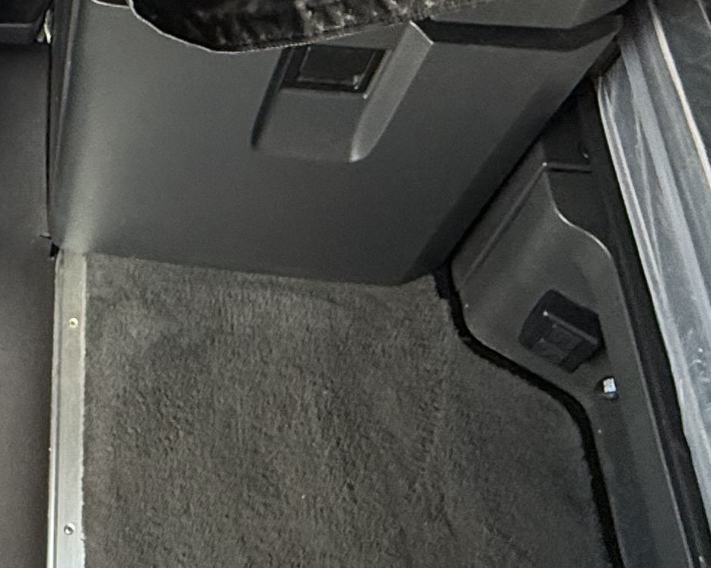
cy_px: -132
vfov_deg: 23.4
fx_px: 1241
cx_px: 16
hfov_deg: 30.0
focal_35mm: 59
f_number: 2.2
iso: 320
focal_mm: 2.22
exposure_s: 1/64
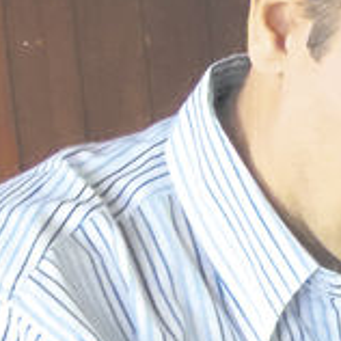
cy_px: 317
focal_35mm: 241
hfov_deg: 6.9
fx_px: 2686
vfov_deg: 7.2
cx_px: 775
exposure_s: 1/30
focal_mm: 7.8
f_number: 3.6
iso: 250
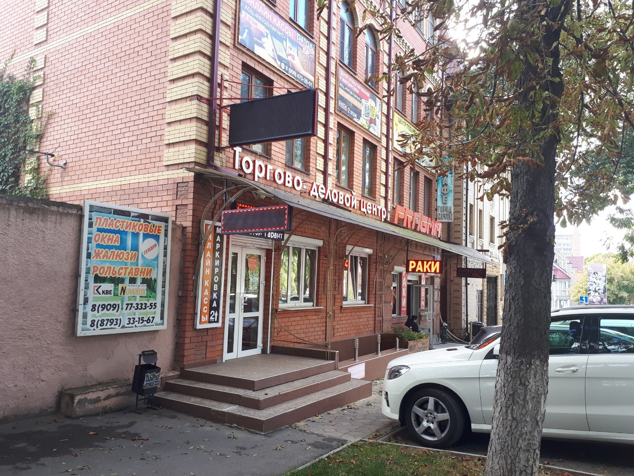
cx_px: 317
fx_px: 495
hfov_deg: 65.3
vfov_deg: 51.4
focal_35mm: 27
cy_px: 238
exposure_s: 1/100
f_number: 1.9
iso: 50
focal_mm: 3.6
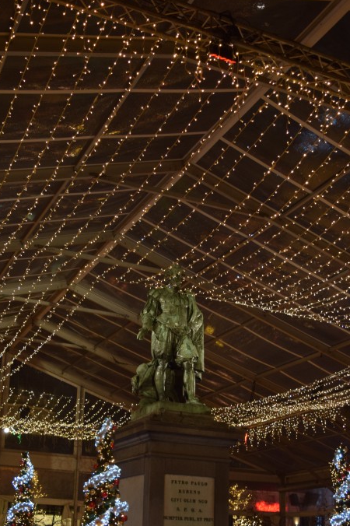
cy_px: 352
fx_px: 730
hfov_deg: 26.9
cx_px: 156
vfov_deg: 39.1
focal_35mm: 50
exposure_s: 1/60
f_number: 3.8
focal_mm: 22
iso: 900
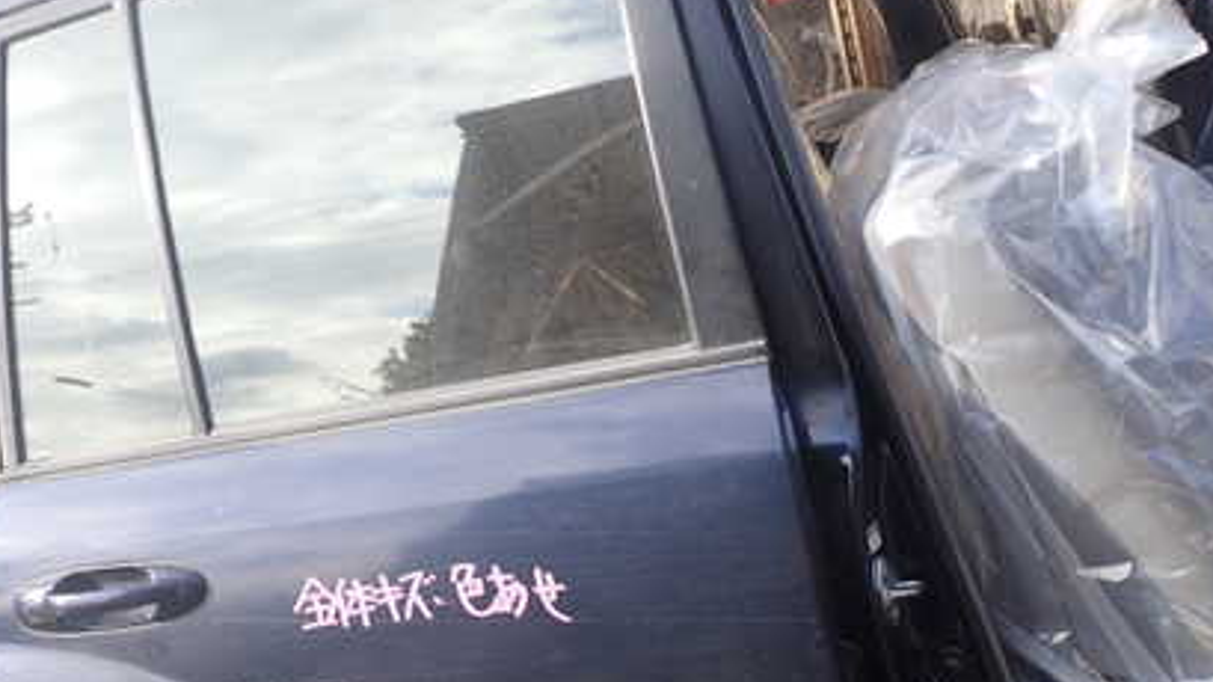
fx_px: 1544
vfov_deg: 24.8
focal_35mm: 48
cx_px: 472
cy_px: 463
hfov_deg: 42.6
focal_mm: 5.4
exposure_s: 1/200
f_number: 3.2
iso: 100
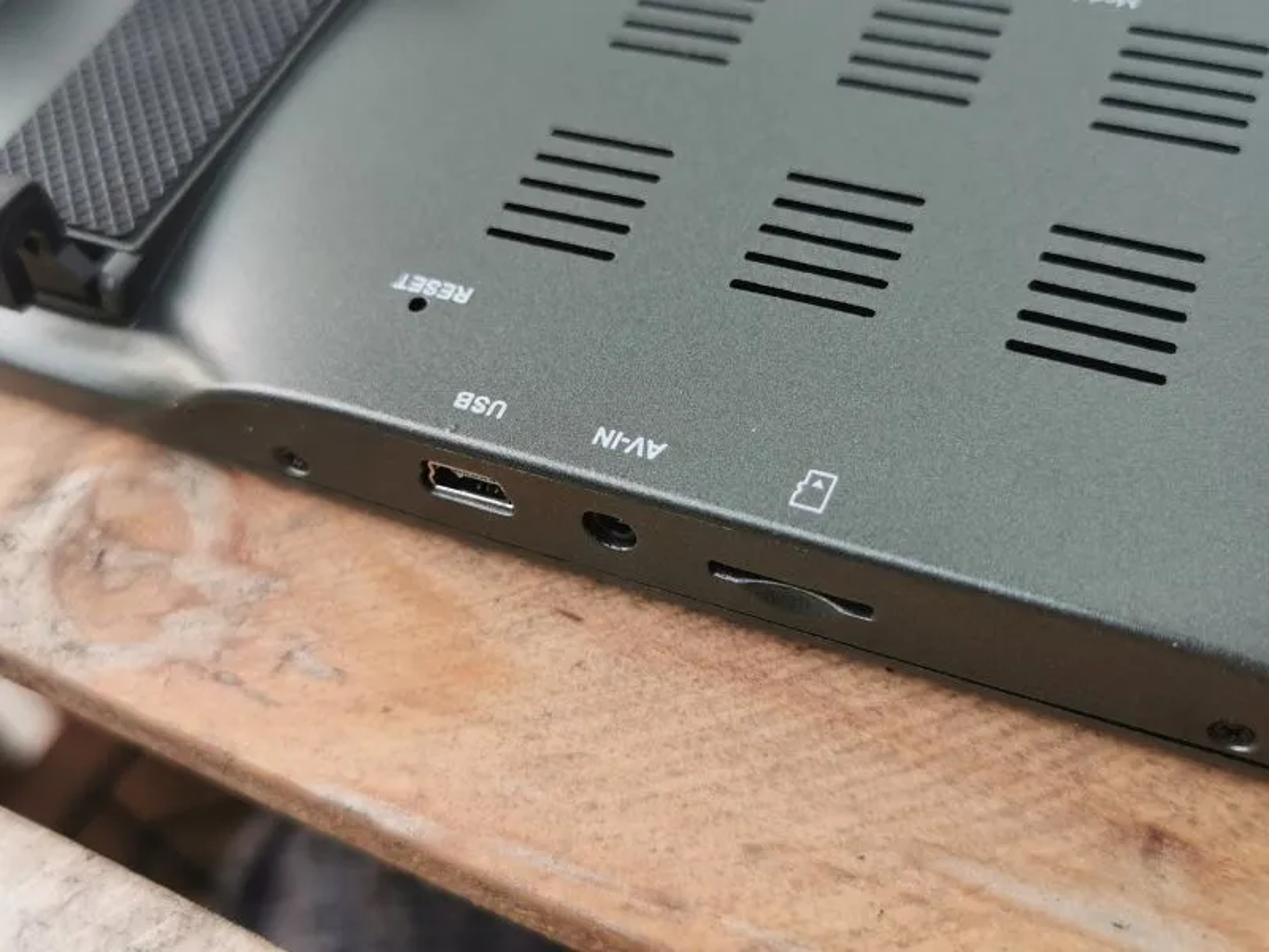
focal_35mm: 41
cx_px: 634
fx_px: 1503
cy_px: 476
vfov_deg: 35.1
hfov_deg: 45.8
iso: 50
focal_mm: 5.56
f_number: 1.6
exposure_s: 1/176
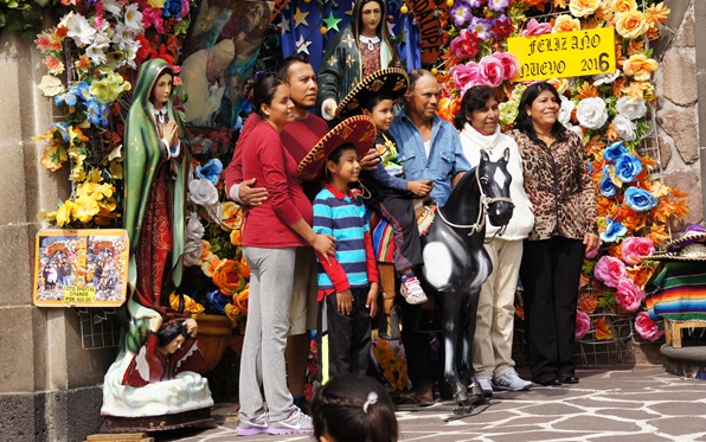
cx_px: 353
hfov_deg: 24.5
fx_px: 1627
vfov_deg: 15.5
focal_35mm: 85
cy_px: 209
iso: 100
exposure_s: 1/125
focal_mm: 55
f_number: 9
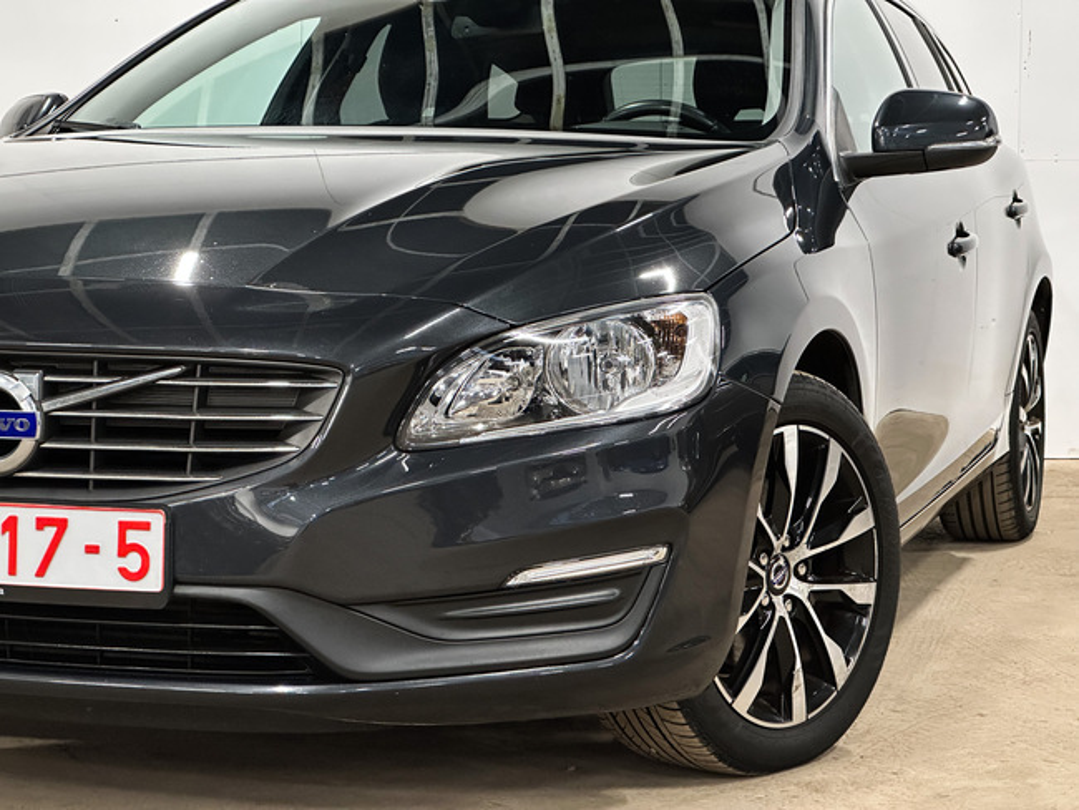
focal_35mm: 77
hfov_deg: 25.3
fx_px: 2401
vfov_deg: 19.2
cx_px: 540
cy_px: 405
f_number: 2.8
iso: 640
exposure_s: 1/35
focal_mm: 9
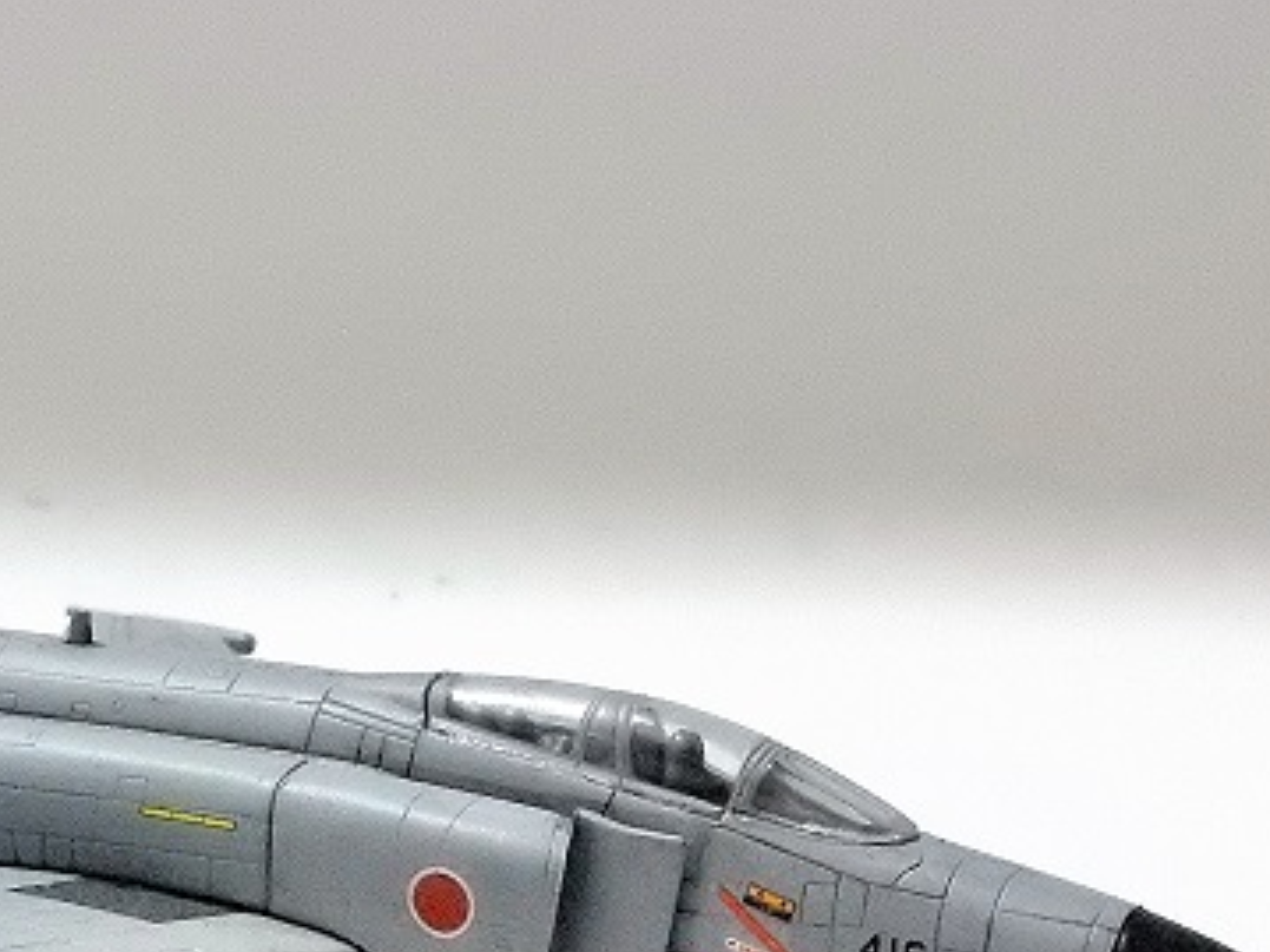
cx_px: 297
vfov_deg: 12.6
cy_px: 766
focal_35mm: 117
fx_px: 4291
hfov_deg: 16.7
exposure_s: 1/60
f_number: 4.5
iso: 3200
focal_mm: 10.7
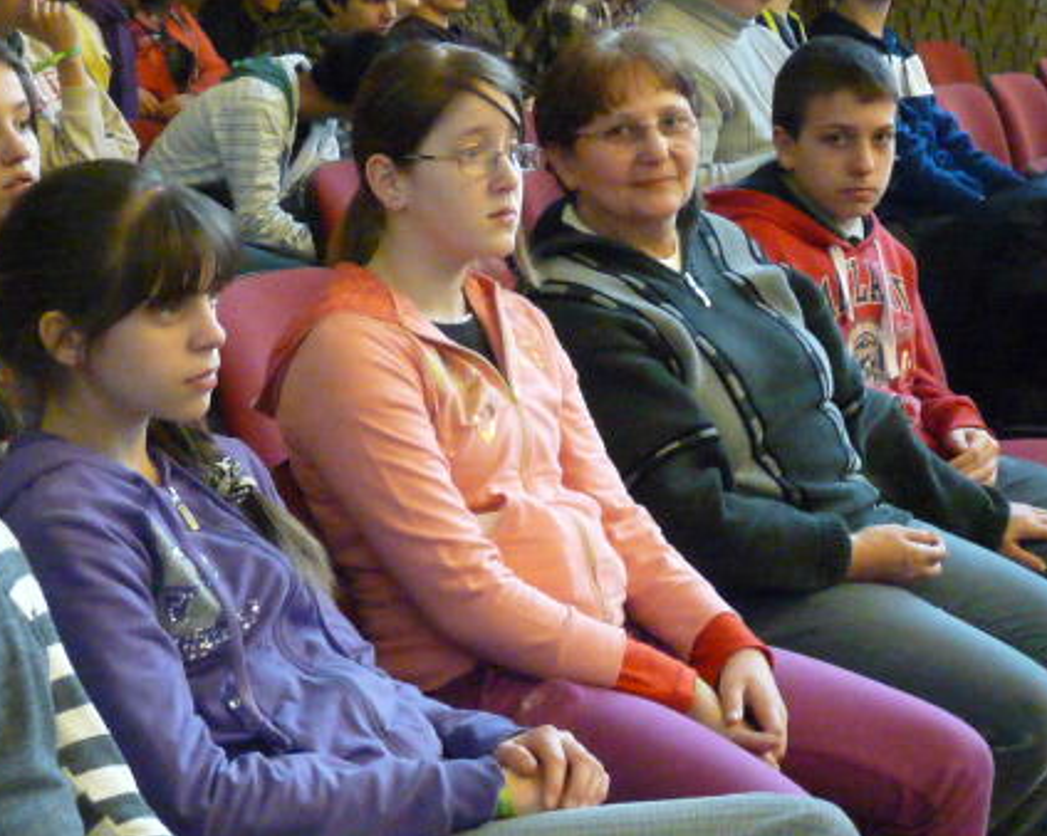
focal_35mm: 96
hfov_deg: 20.0
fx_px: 2973
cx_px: 557
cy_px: 388
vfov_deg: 16.0
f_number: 3
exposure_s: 1/20
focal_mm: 6.6
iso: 800
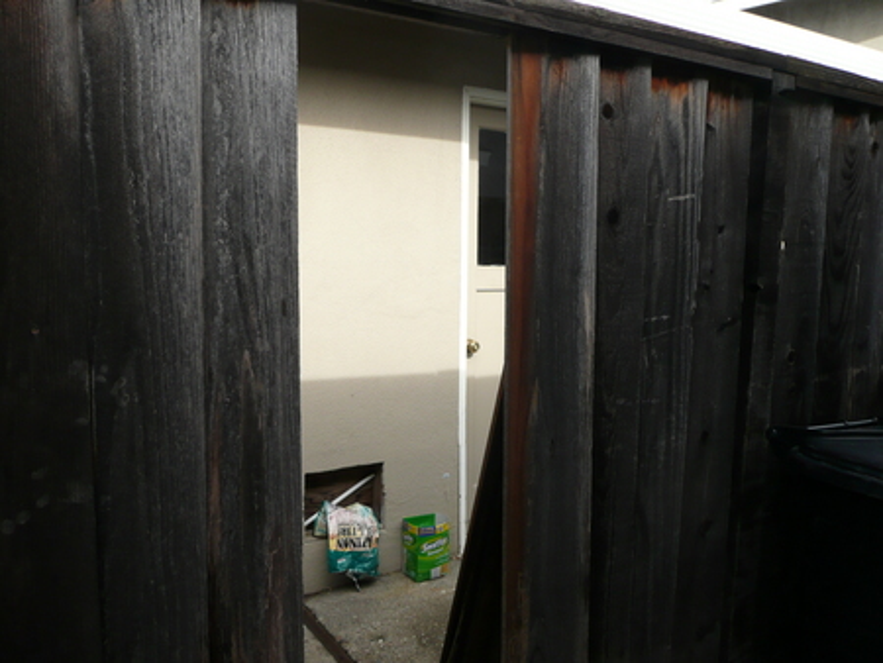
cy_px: 332
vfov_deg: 49.8
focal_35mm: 28
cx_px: 442
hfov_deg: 63.4
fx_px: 715
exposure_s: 1/320
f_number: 3.3
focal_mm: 4.6
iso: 100
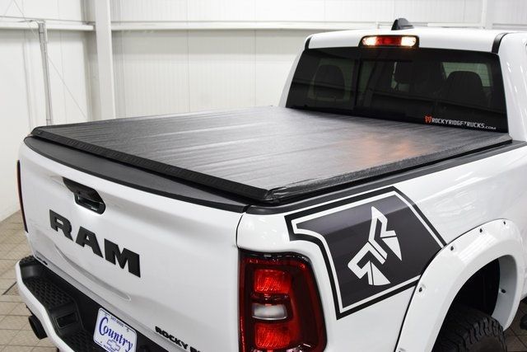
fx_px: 527
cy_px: 176
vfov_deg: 36.9
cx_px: 264
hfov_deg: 53.1
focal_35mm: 36
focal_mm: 24
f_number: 5.6
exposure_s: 1/60
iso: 1600
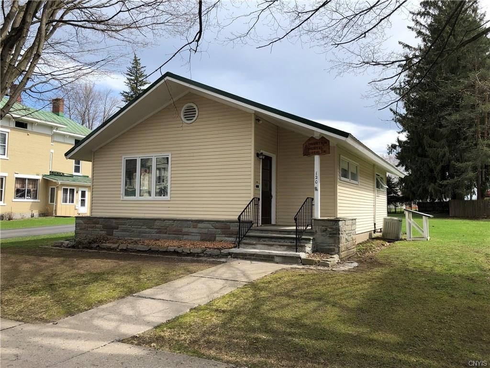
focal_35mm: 28
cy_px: 184
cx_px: 245
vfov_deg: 49.7
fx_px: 396
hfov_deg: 63.4
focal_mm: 4
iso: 20
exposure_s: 1/1297
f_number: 1.8
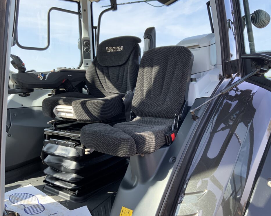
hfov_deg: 57.1
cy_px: 106
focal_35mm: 31
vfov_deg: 47.1
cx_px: 144
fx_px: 249
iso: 16
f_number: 1.8
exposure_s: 1/268
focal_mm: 3
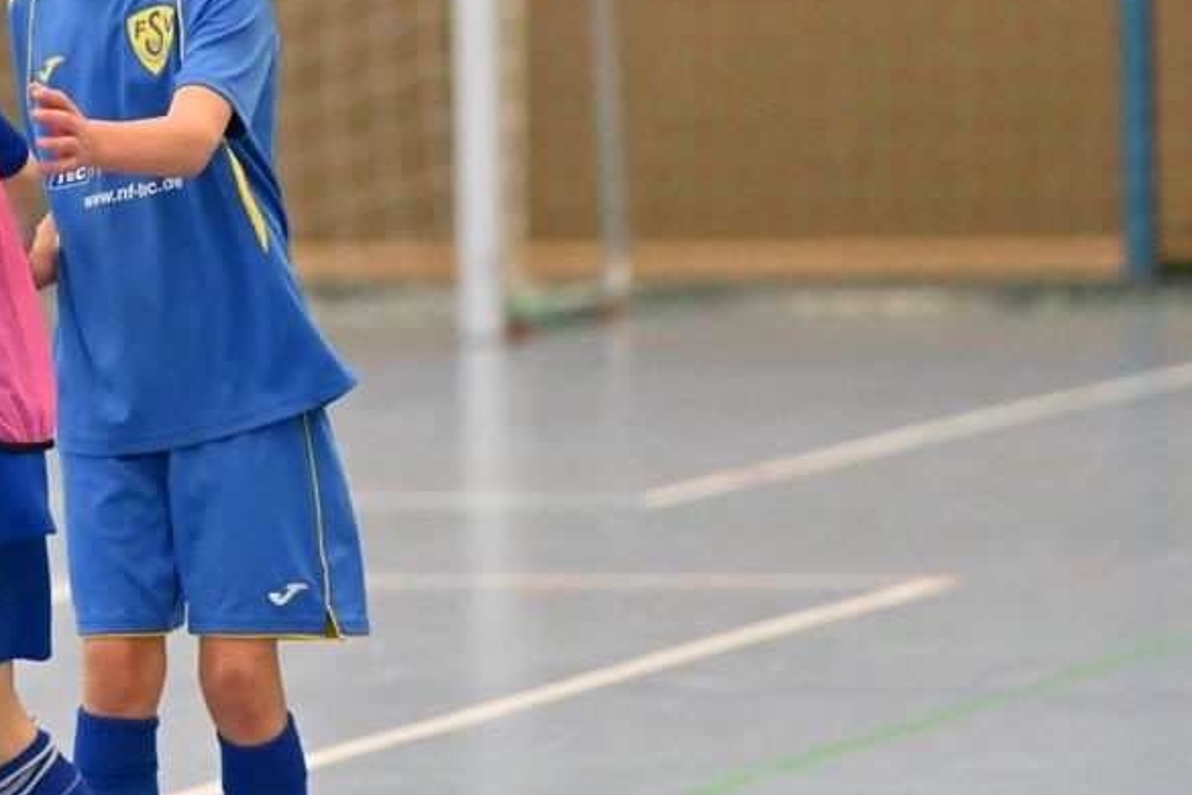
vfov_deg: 3.2
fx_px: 14137
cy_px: 23
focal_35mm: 427
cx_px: -6
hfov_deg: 4.8
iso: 8000
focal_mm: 195
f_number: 3.5
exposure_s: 1/1000
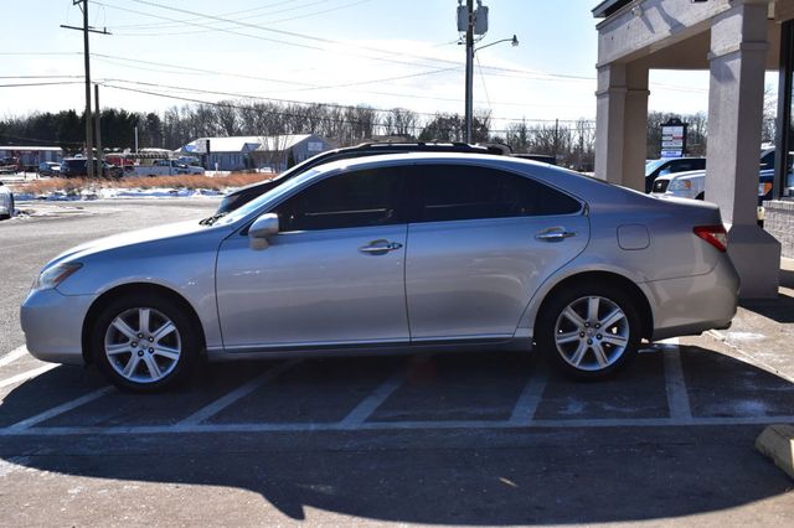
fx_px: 827
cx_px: 397
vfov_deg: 35.5
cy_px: 264
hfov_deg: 51.3
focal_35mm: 38
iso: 320
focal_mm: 25
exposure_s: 1/500
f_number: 11
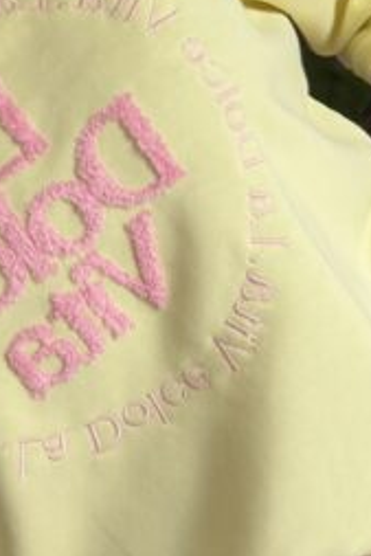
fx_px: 1219
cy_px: 319
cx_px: 97
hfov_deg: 17.2
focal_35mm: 79
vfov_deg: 25.6
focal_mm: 6.76
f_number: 1.78
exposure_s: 1/121
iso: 160
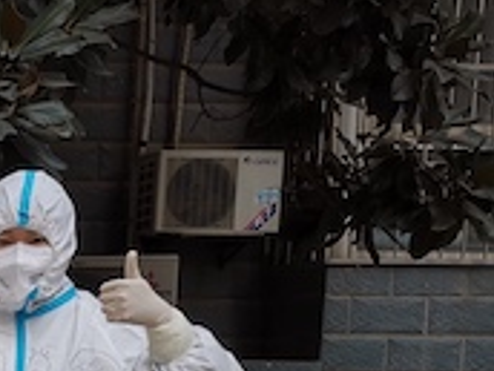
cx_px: -362
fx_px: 1341
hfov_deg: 17.4
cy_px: 515
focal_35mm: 94
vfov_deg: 14.9
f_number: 1.8
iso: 50
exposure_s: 1/124
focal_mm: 4.75
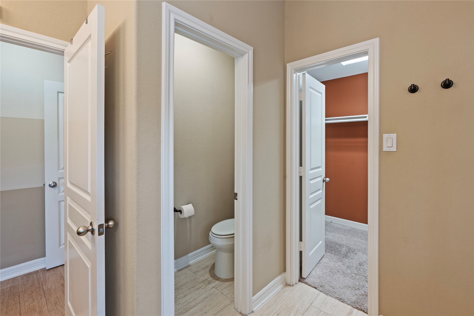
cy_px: 158
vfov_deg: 73.7
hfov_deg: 96.7
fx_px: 211
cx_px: 237
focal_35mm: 16
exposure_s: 1/1.25
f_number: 8
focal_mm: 16
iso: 100
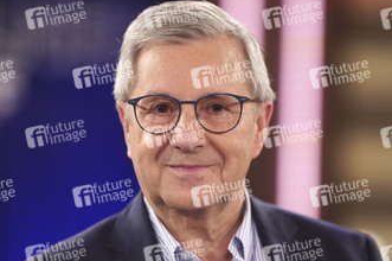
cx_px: 190
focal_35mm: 184
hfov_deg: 11.2
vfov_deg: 7.4
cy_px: 164
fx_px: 2002
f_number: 1.8
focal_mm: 135
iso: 2000
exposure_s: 1/500
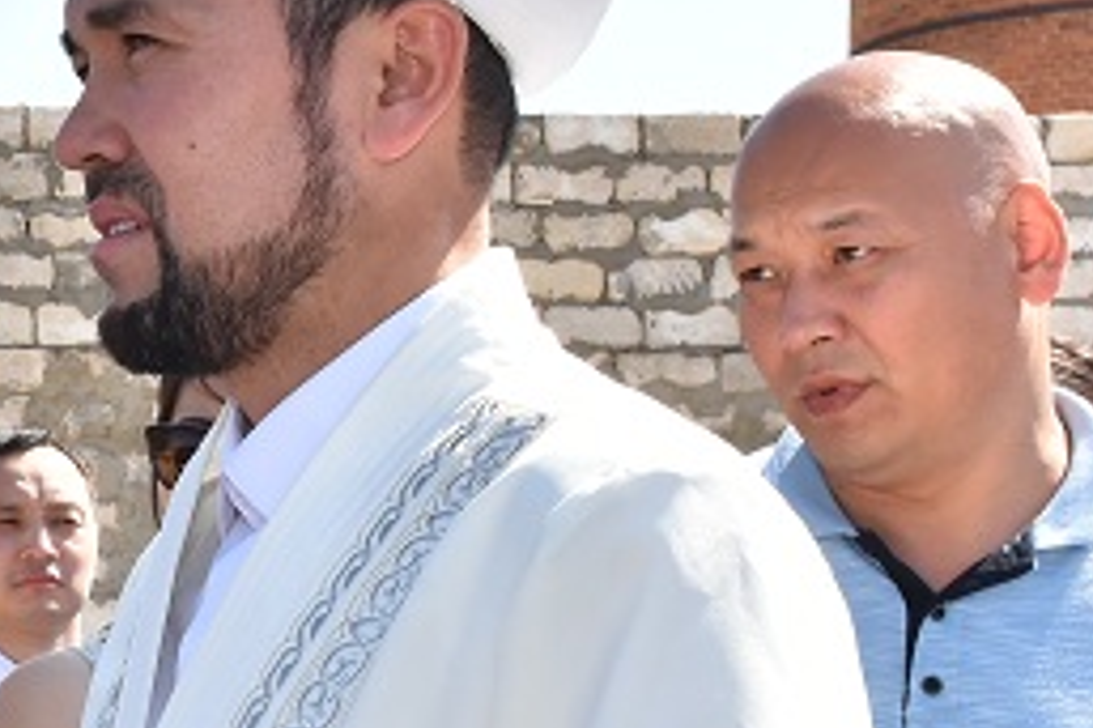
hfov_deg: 17.0
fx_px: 3398
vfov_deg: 12.2
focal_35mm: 112
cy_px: 500
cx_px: -391
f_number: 14
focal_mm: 24
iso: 400
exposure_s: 1/160
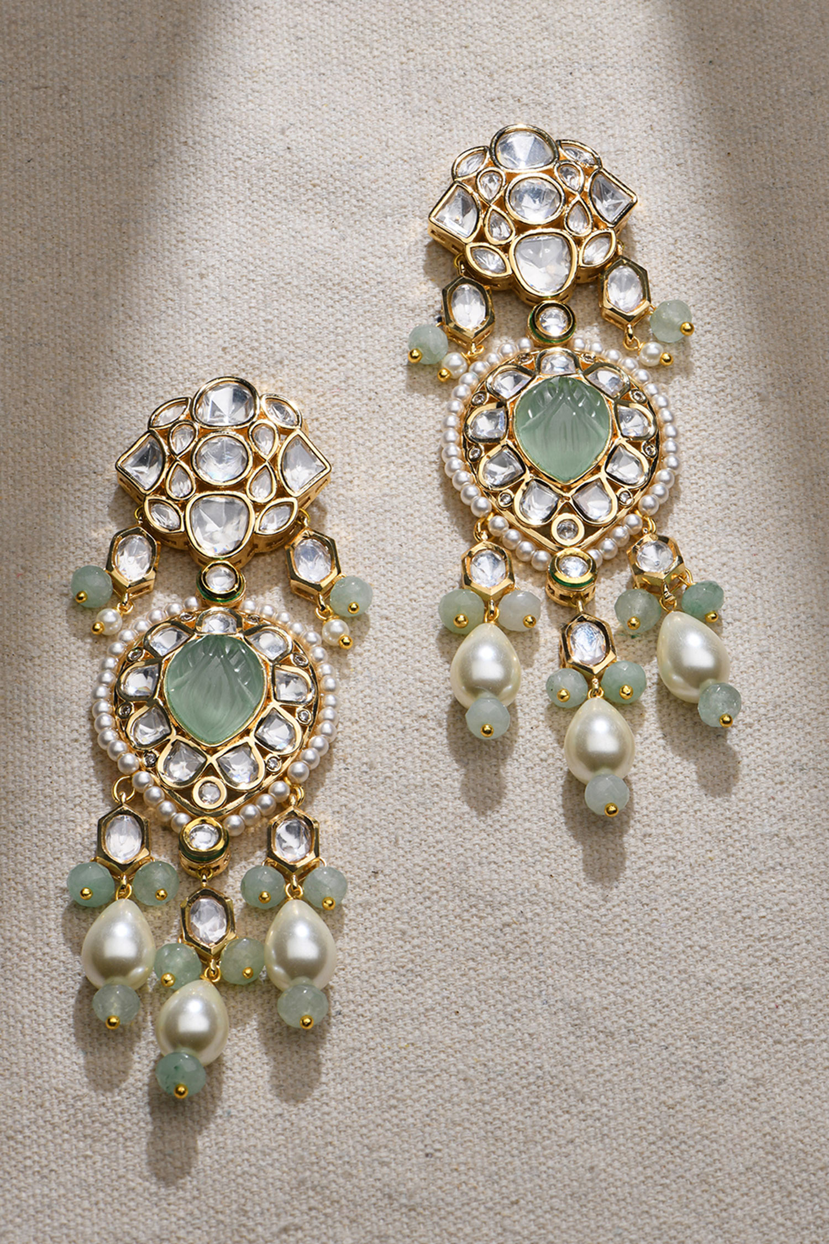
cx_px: 414
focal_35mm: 105
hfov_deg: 13.0
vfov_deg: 19.5
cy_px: 622
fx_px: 3627
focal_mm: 105
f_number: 18
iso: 160
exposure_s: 1/125
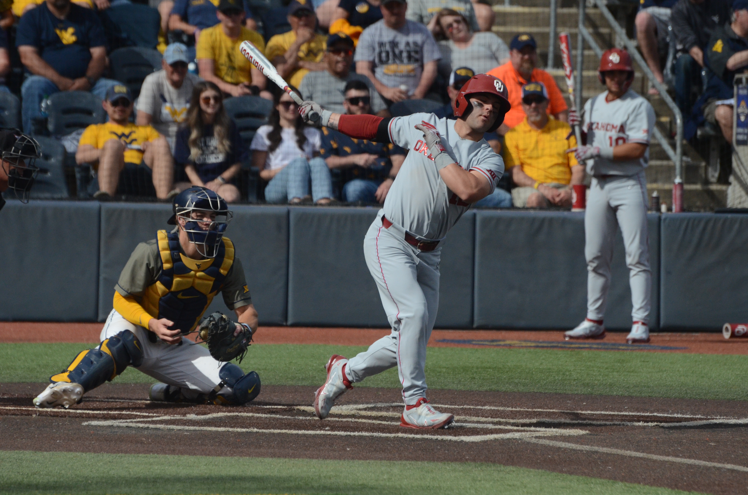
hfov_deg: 5.7
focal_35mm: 360
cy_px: 248
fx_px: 7465
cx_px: 374
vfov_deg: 3.8
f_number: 5.6
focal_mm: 240
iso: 1100
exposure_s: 1/8000
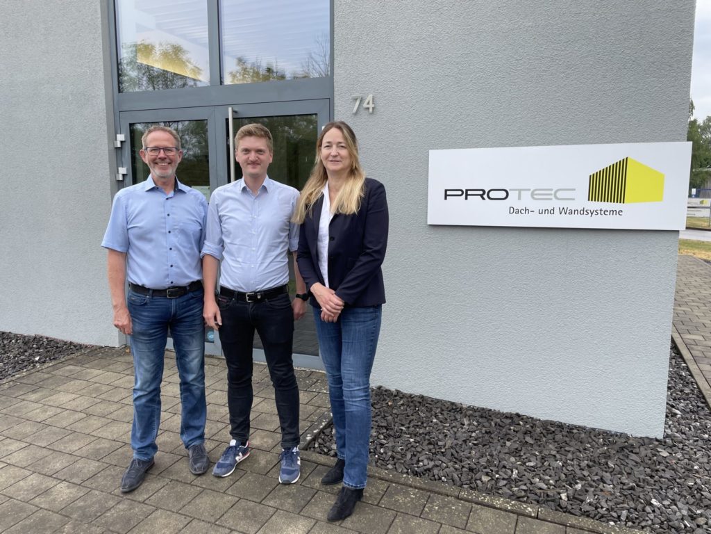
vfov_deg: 53.1
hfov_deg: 67.3
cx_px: 356
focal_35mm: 26
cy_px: 267
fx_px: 534
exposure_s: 1/670
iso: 32
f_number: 1.6
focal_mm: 4.2
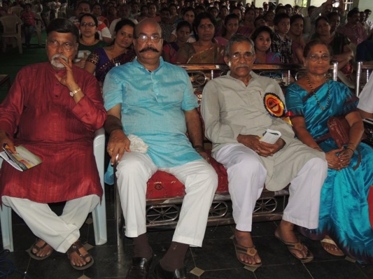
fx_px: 431
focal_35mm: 40
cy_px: 140
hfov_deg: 46.8
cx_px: 186
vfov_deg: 36.0
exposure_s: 1/30
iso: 200
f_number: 3.3
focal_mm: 7.1
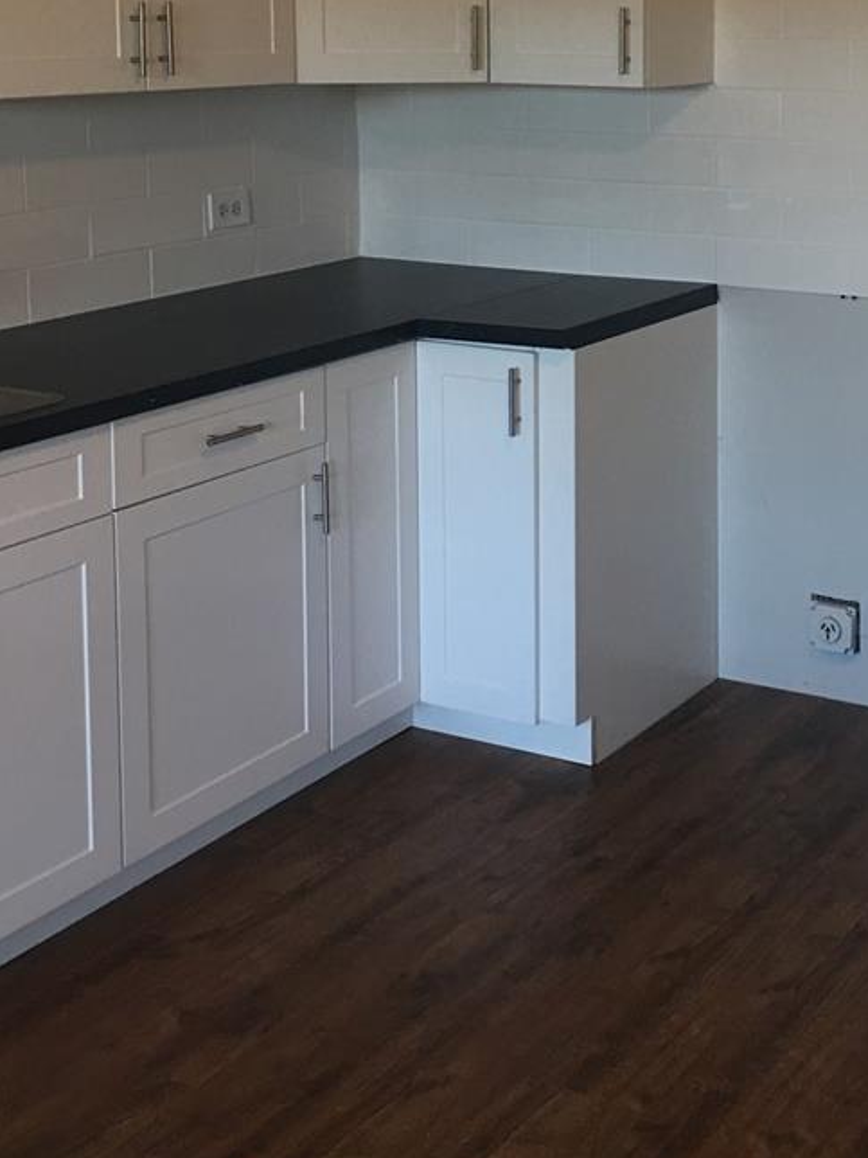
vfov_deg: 34.3
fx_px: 1805
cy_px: 212
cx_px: 692
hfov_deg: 26.5
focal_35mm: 54
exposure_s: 1/15
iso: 32
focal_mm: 4.15
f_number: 2.2
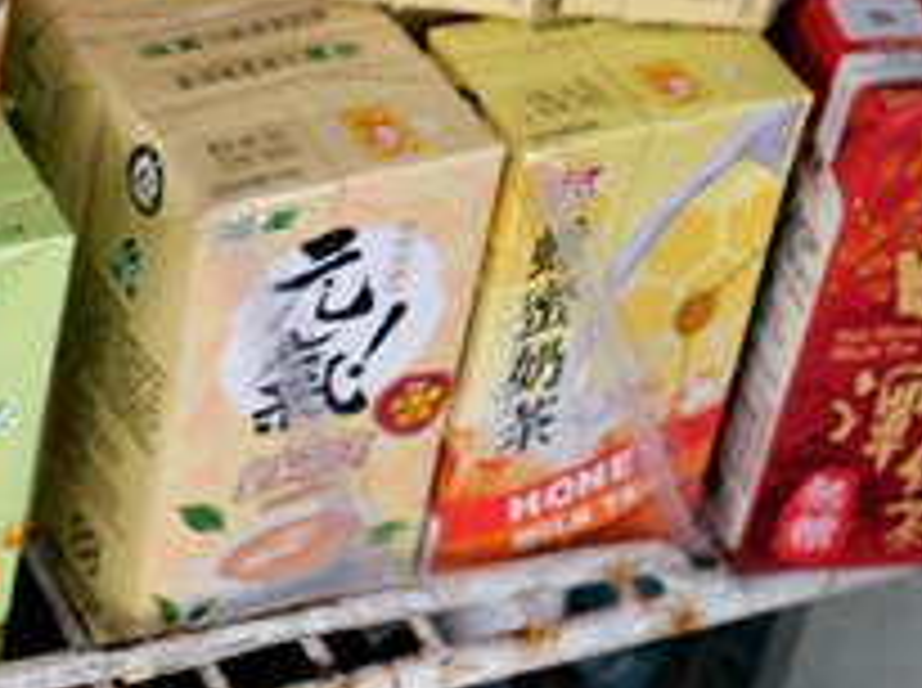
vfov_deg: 9.7
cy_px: -396
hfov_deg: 13.0
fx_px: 3935
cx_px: -184
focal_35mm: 148
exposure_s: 1/70
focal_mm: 23
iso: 400
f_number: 3.6
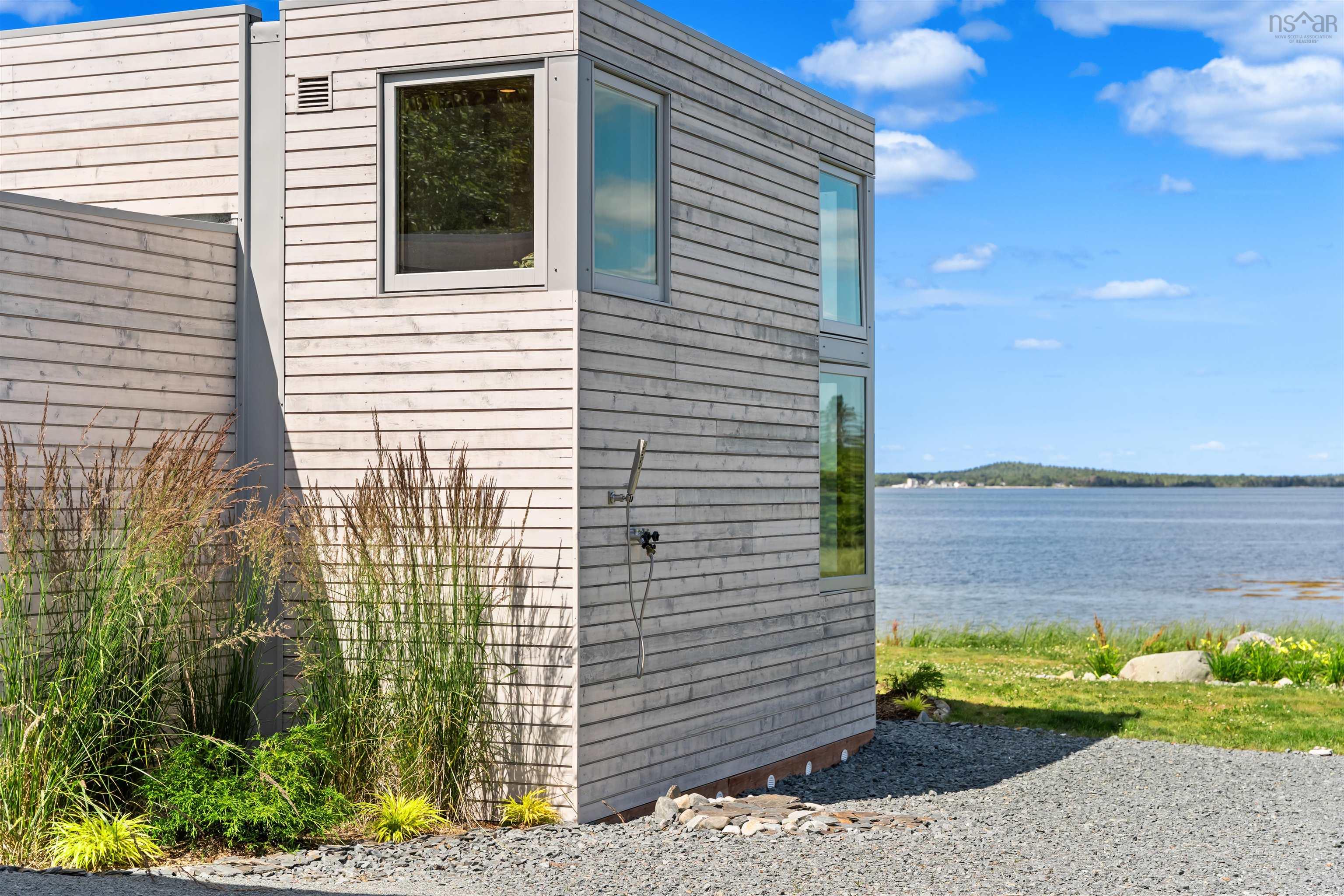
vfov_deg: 24.1
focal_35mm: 56
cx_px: 672
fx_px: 2102
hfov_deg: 35.5
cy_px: 448
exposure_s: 1/4000
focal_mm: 56.3
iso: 640
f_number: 5
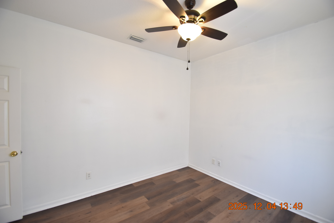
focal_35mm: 15
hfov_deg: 100.4
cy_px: 112
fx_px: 139
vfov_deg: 77.3
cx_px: 167
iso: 800
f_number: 3.5
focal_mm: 10
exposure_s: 1/60
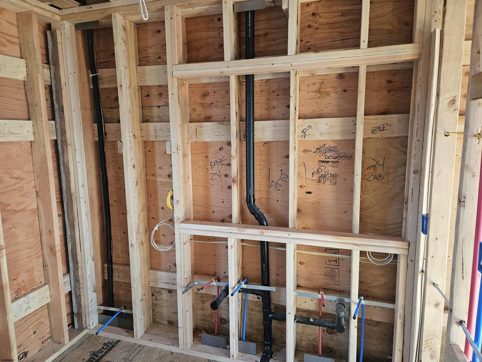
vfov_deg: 58.9
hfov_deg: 73.9
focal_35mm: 23
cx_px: 241
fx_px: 320
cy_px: 181
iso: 250
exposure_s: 1/120
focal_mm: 5.4
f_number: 1.8
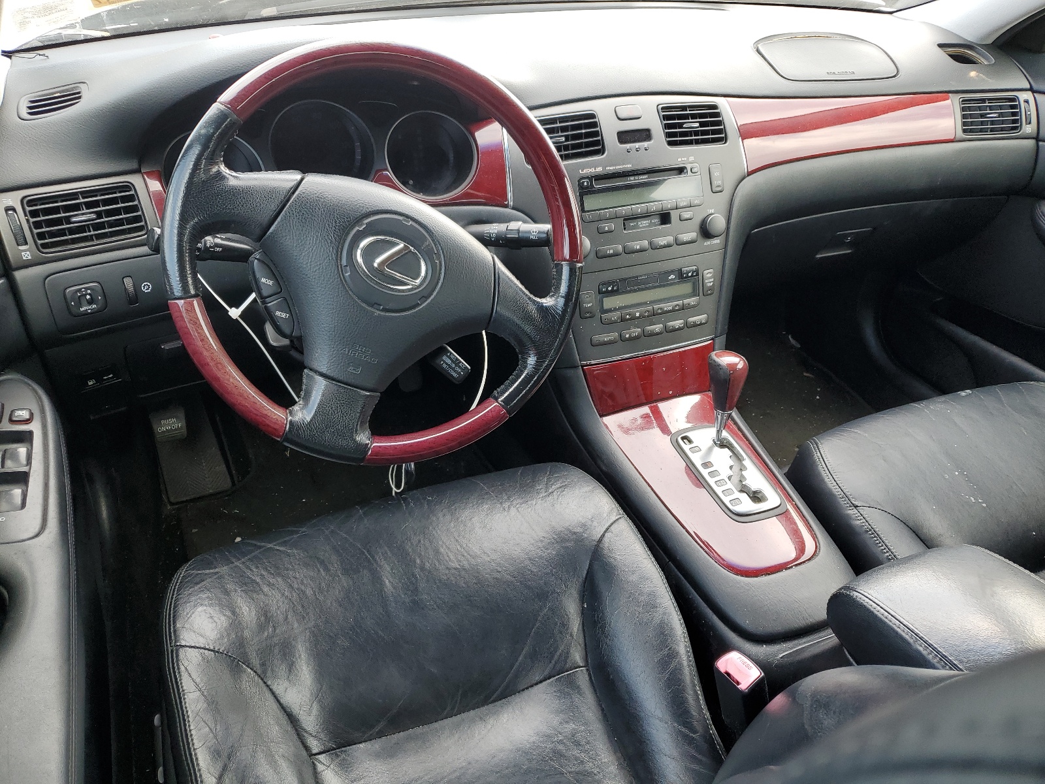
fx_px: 785
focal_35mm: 26
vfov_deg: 53.1
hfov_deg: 67.3
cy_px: 392
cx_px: 522
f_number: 1.5
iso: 52
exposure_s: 1/120
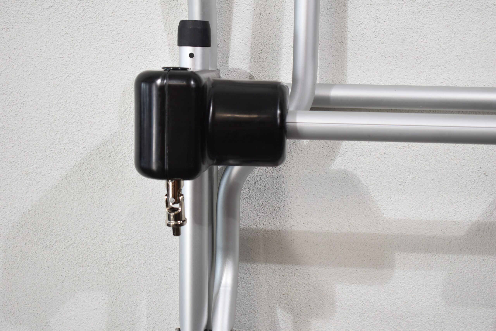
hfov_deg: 38.9
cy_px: 166
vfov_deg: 26.5
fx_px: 703
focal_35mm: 51
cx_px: 248
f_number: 5.6
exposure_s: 1/100
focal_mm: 34
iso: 400
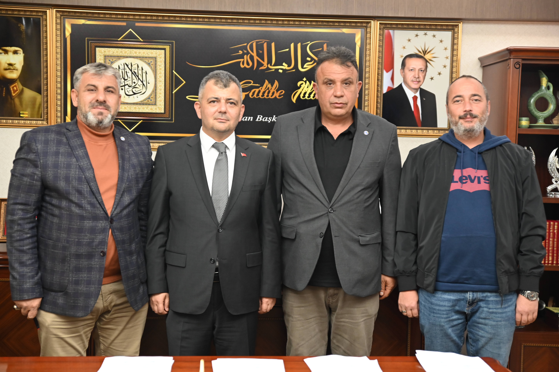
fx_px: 853
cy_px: 186
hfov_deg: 36.3
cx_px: 280
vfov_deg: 24.6
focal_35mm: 55
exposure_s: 1/80
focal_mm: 55
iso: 3200
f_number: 2.8
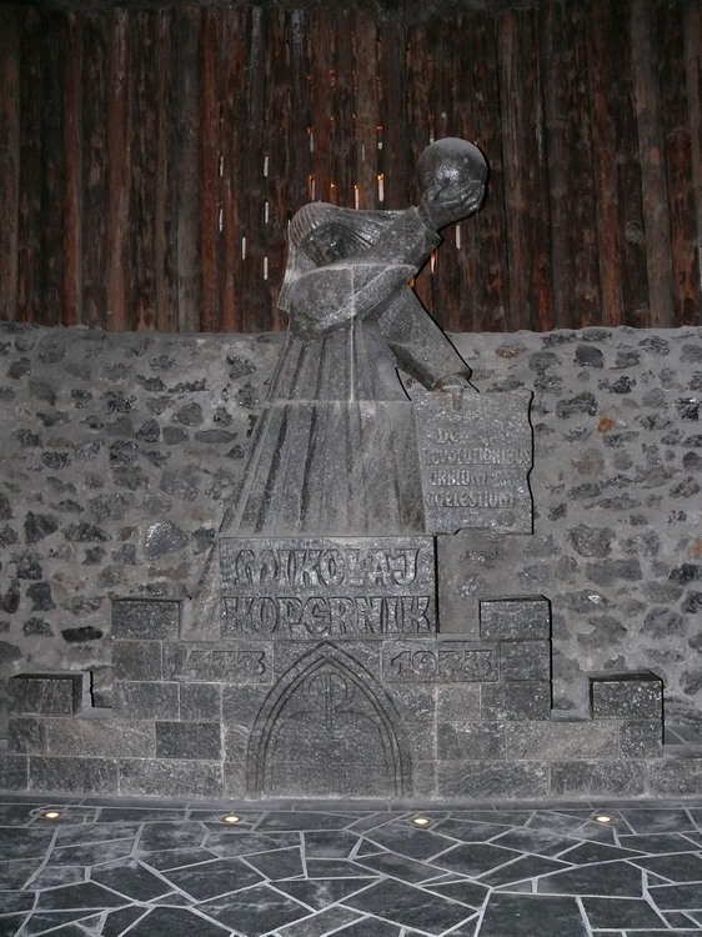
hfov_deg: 40.7
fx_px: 947
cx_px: 351
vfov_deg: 52.6
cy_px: 468
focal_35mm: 35
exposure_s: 1/30
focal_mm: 7.4
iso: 400
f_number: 2.8
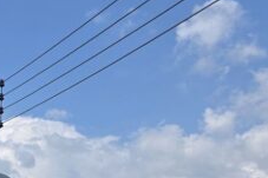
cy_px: 235
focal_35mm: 108
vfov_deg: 12.3
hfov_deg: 15.7
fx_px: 803
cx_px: -241
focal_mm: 6.3
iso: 80
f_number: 1.7
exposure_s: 1/7626
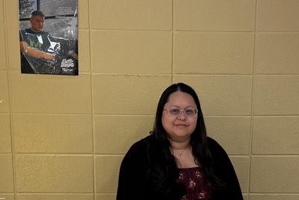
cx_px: 167
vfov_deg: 20.6
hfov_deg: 31.4
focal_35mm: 64
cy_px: 200
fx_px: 532
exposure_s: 1/41
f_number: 1.78
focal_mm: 6.76
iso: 160
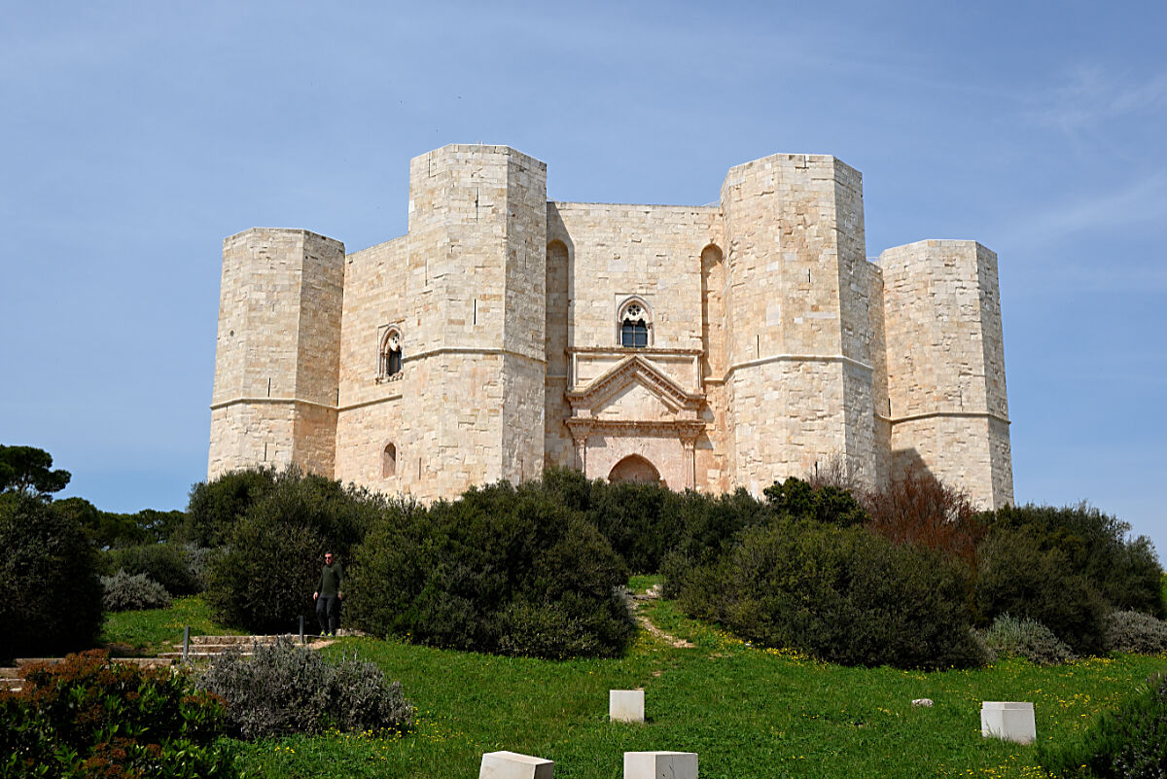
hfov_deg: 49.5
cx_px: 584
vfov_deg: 34.2
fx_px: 1265
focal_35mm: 39
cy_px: 390
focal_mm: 26
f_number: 6.3
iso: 100
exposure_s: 1/800
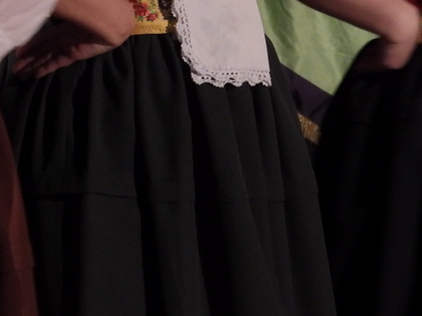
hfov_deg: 3.8
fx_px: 6398
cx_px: 93
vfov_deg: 2.8
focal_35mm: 525
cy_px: -77
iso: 400
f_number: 4.5
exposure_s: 1/25
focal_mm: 33.2
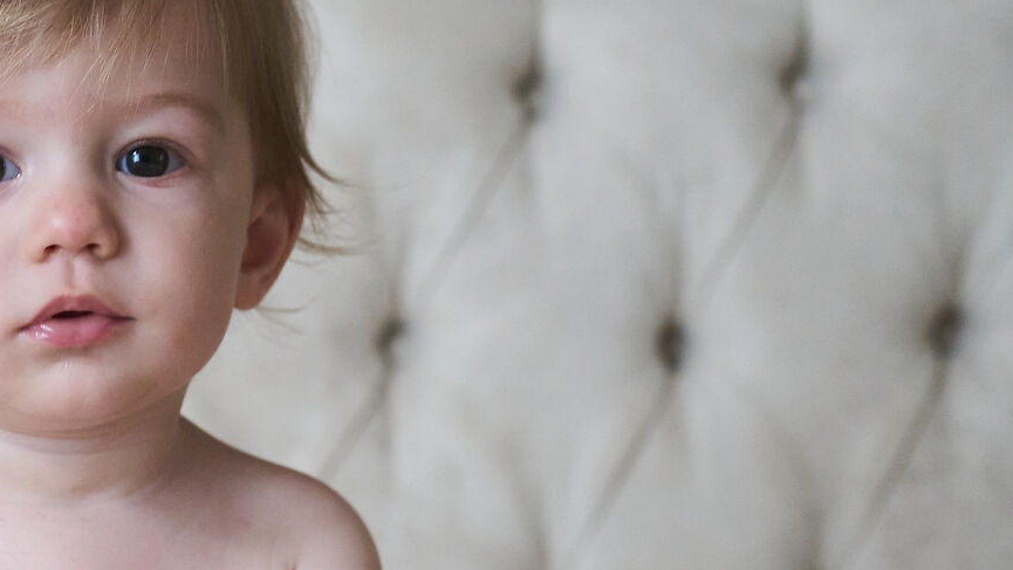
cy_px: 572
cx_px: -5
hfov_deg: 17.2
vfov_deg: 9.9
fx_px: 3278
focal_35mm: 122
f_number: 3.2
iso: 2500
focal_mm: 42
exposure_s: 1/250
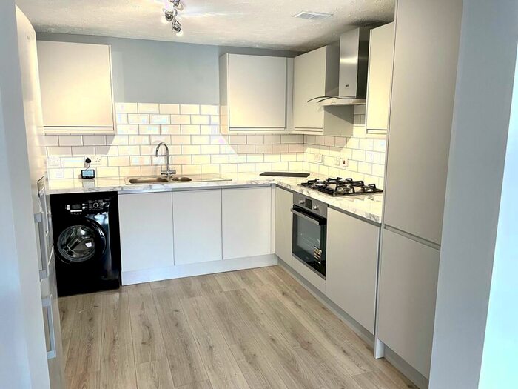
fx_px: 389
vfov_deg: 53.1
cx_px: 259
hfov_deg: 67.3
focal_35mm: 26
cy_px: 194
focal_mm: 4.2
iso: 125
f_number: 1.6
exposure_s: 1/61
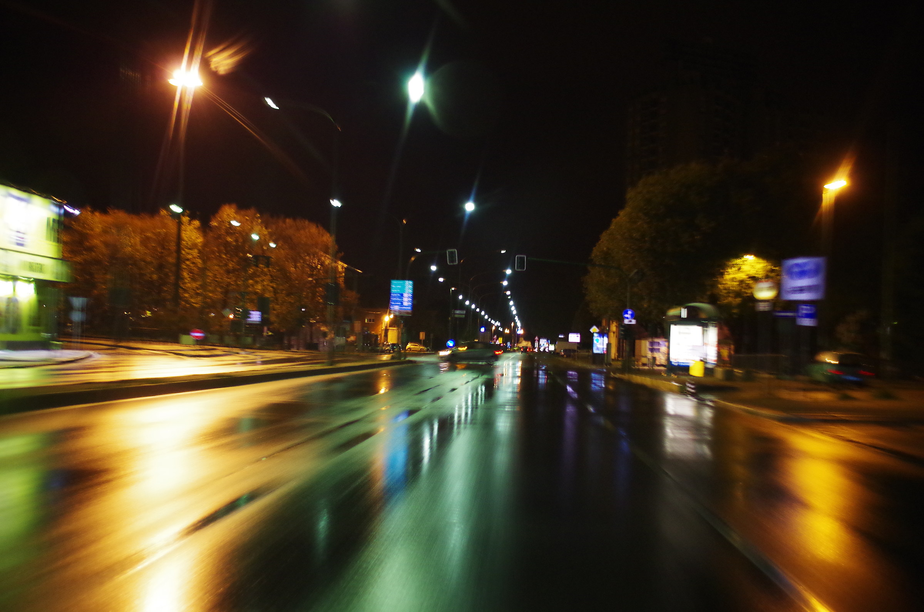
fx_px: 1178
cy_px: 306
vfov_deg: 29.1
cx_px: 462
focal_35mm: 46
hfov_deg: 42.8
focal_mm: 31
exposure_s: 1/8
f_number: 3.5
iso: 1600
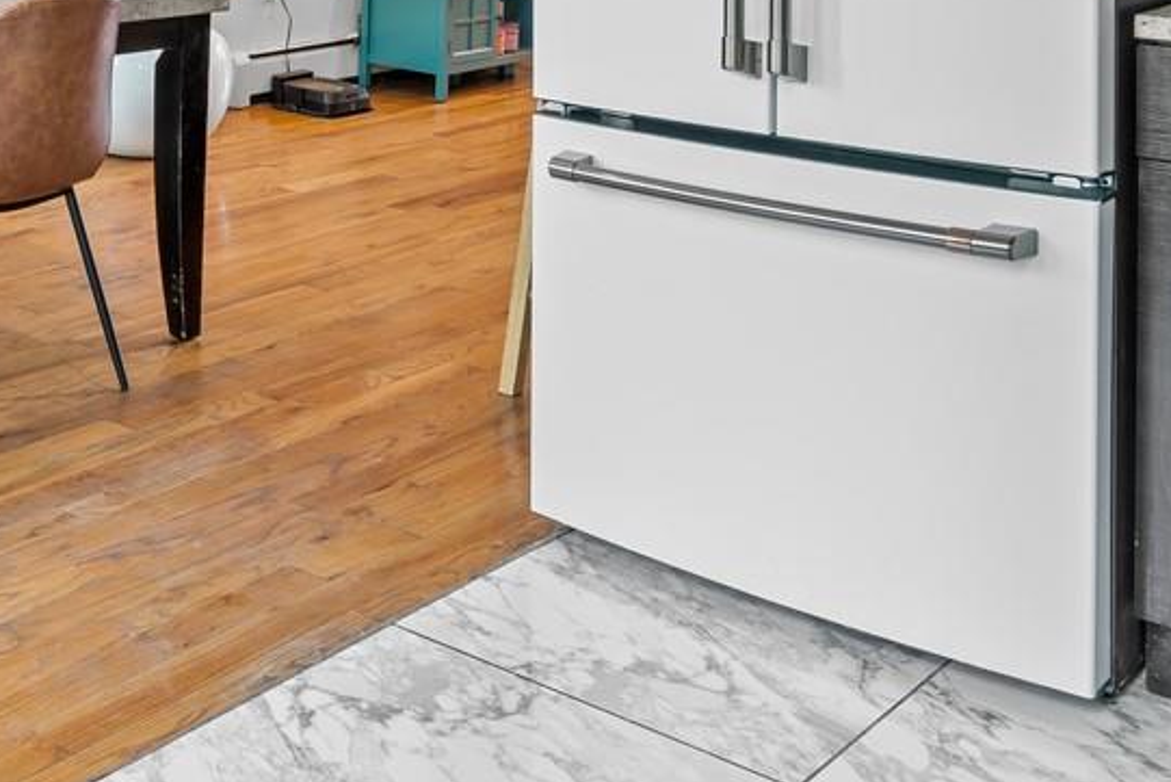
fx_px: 1724
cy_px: -183
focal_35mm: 53
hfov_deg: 35.0
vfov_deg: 23.2
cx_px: 87
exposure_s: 1.3
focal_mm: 14
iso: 200
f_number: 10
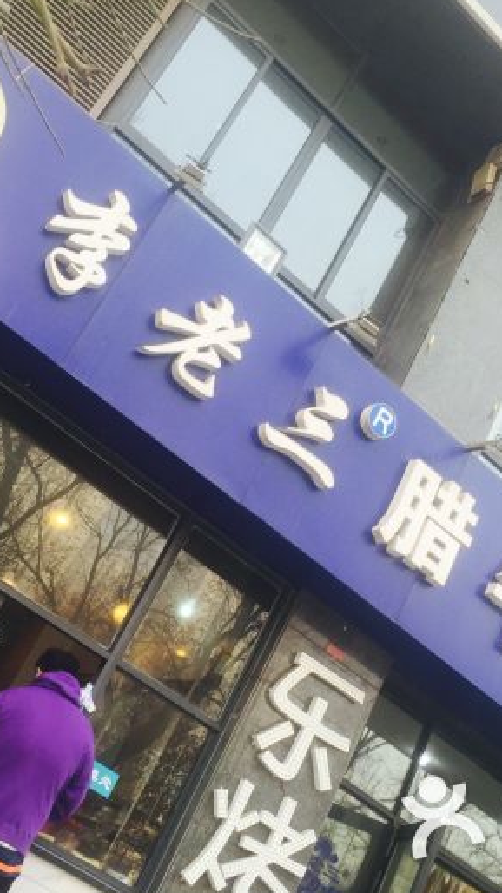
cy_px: 451
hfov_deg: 27.7
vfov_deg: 47.4
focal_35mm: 43
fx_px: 1018
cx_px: 229
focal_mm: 4.15
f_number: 2.2
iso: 32
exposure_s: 1/199
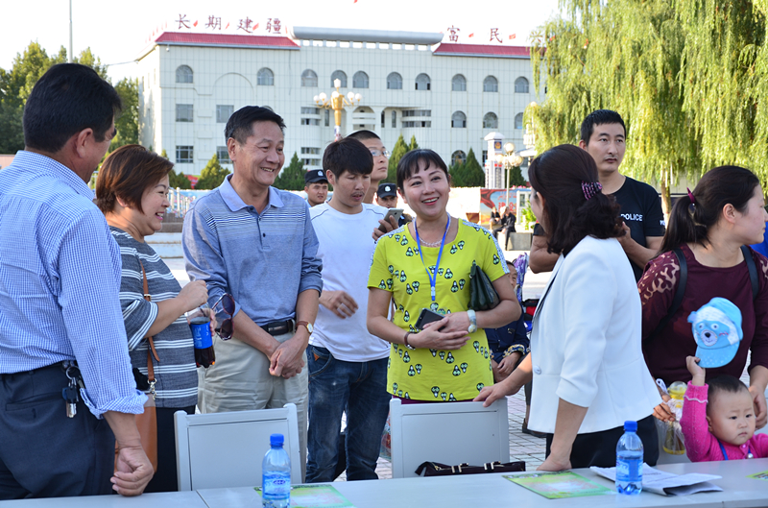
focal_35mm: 60
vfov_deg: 22.5
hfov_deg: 33.5
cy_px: 254
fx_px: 1277
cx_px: 384
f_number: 5.6
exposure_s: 1/80
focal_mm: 40
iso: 100
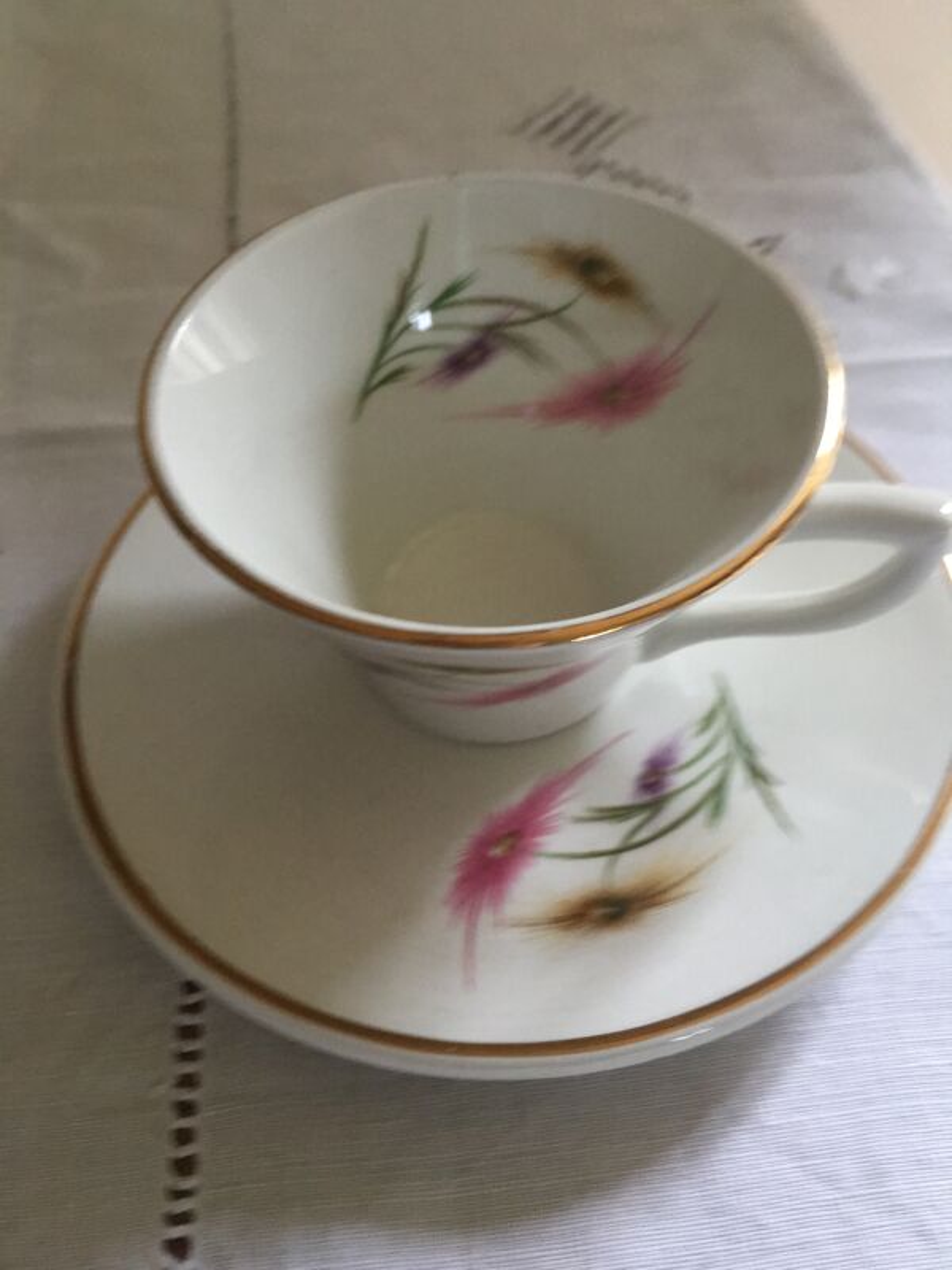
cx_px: 476
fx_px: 1063
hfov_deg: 48.2
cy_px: 635
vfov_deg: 61.7
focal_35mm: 29
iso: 250
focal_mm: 4.15
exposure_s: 1/33
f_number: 2.2
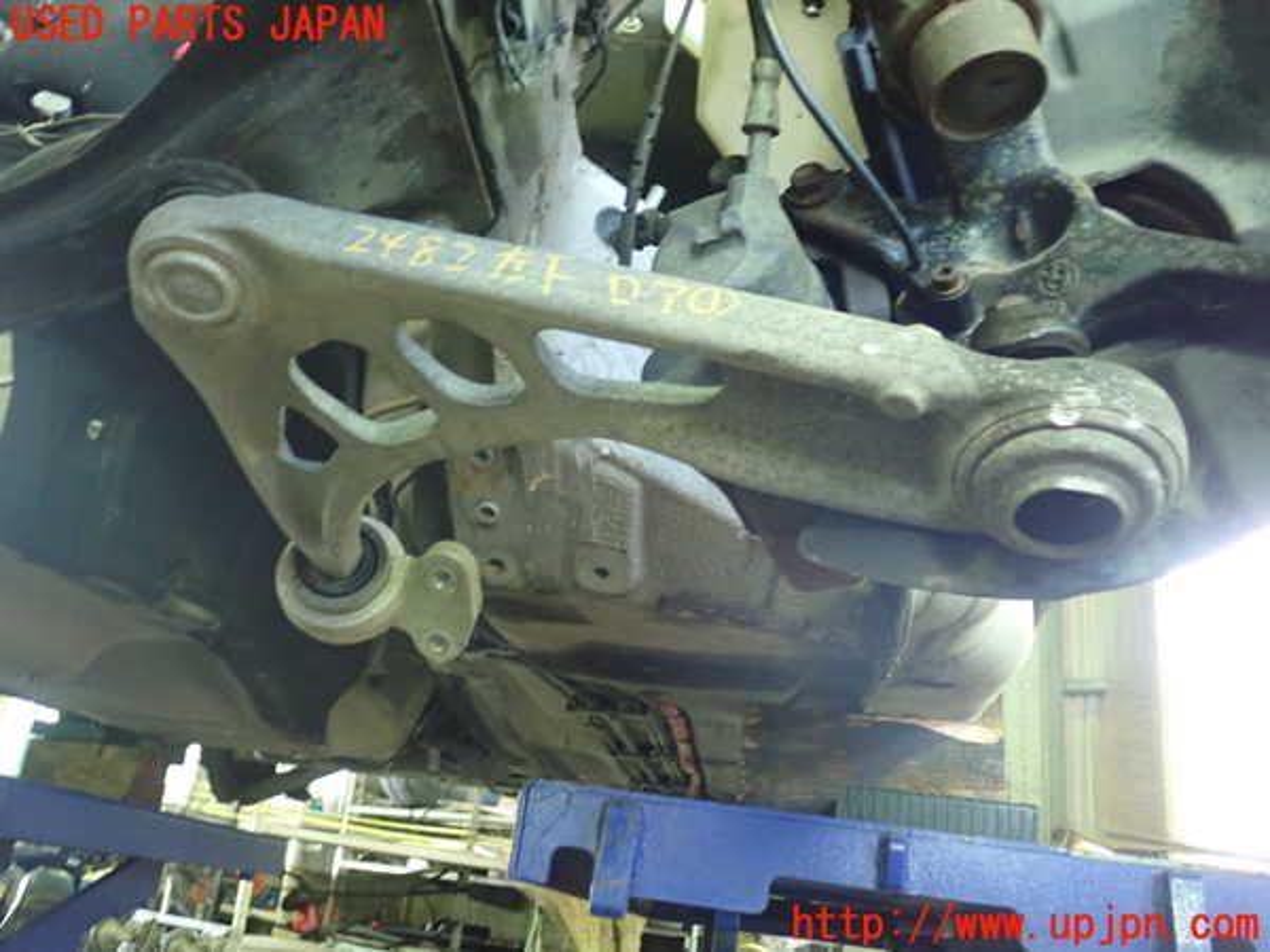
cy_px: 476
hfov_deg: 60.0
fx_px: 1101
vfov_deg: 46.8
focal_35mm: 30
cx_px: 635
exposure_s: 1/30
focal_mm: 5.5
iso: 800
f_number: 2.3
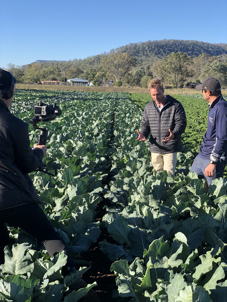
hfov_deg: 28.0
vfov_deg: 36.8
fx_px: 455
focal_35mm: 52
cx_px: 114
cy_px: 151
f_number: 2.4
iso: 16
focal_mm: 6
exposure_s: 1/296
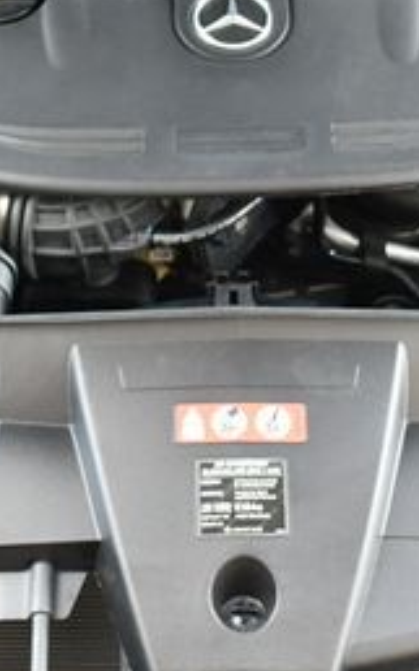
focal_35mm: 91
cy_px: 169
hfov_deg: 14.3
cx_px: 226
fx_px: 1664
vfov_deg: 22.6
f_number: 3.5
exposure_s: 1/250
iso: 800
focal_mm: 18
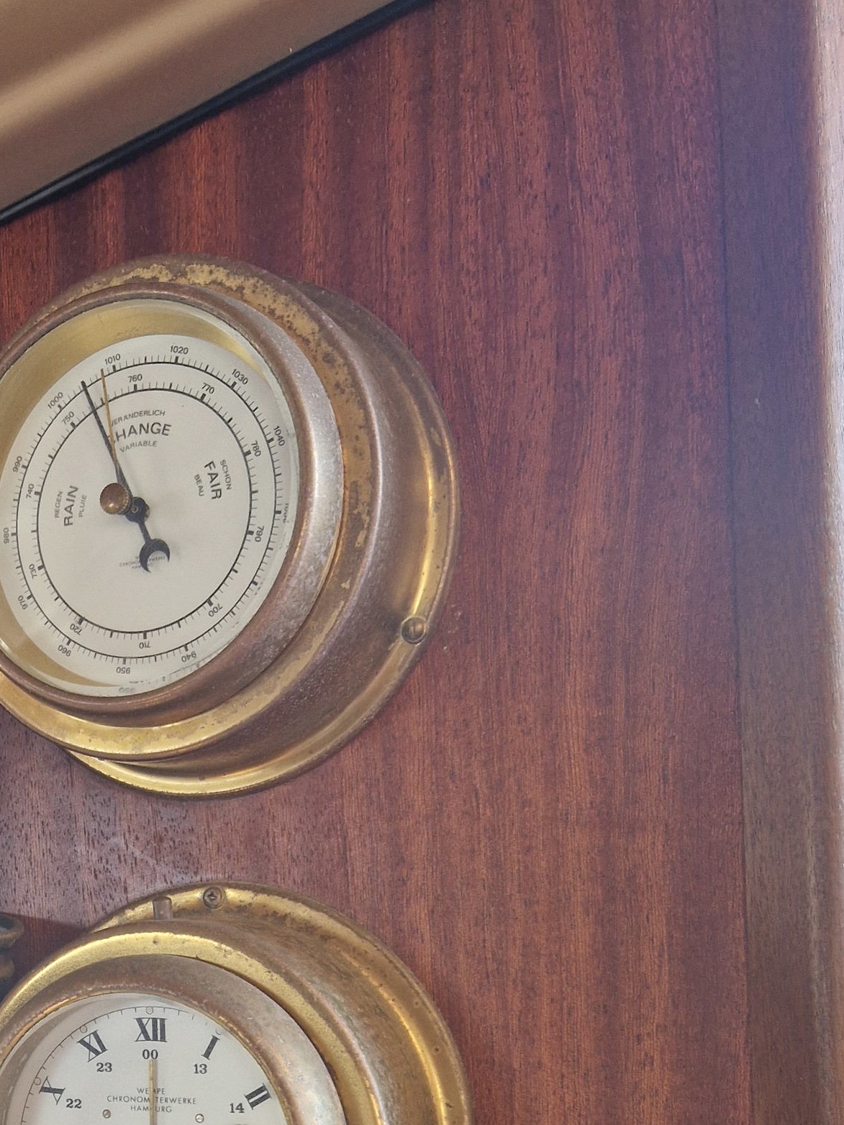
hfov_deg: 28.2
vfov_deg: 36.3
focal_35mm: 49
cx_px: 40
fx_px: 1593
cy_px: 1028
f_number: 1.8
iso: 200
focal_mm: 5.4
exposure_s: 1/100
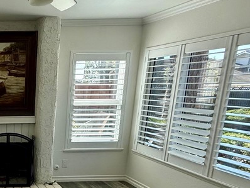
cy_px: 138
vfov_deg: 38.8
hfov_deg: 39.9
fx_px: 260
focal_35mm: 36
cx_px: -35
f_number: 2.2
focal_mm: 2.22
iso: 64
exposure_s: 1/228
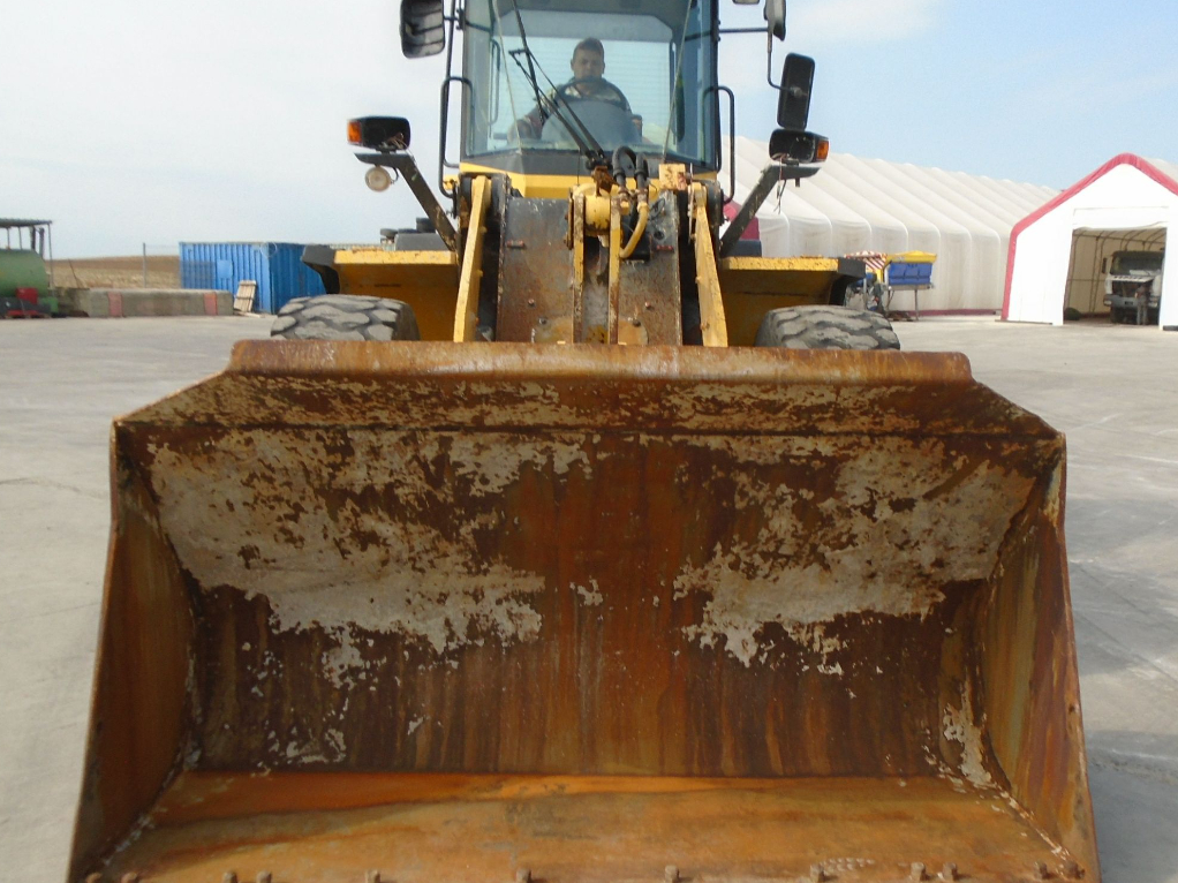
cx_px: 666
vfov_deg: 41.7
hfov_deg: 53.8
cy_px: 498
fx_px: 1157
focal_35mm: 34
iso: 100
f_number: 3.2
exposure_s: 1/800
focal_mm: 4.6
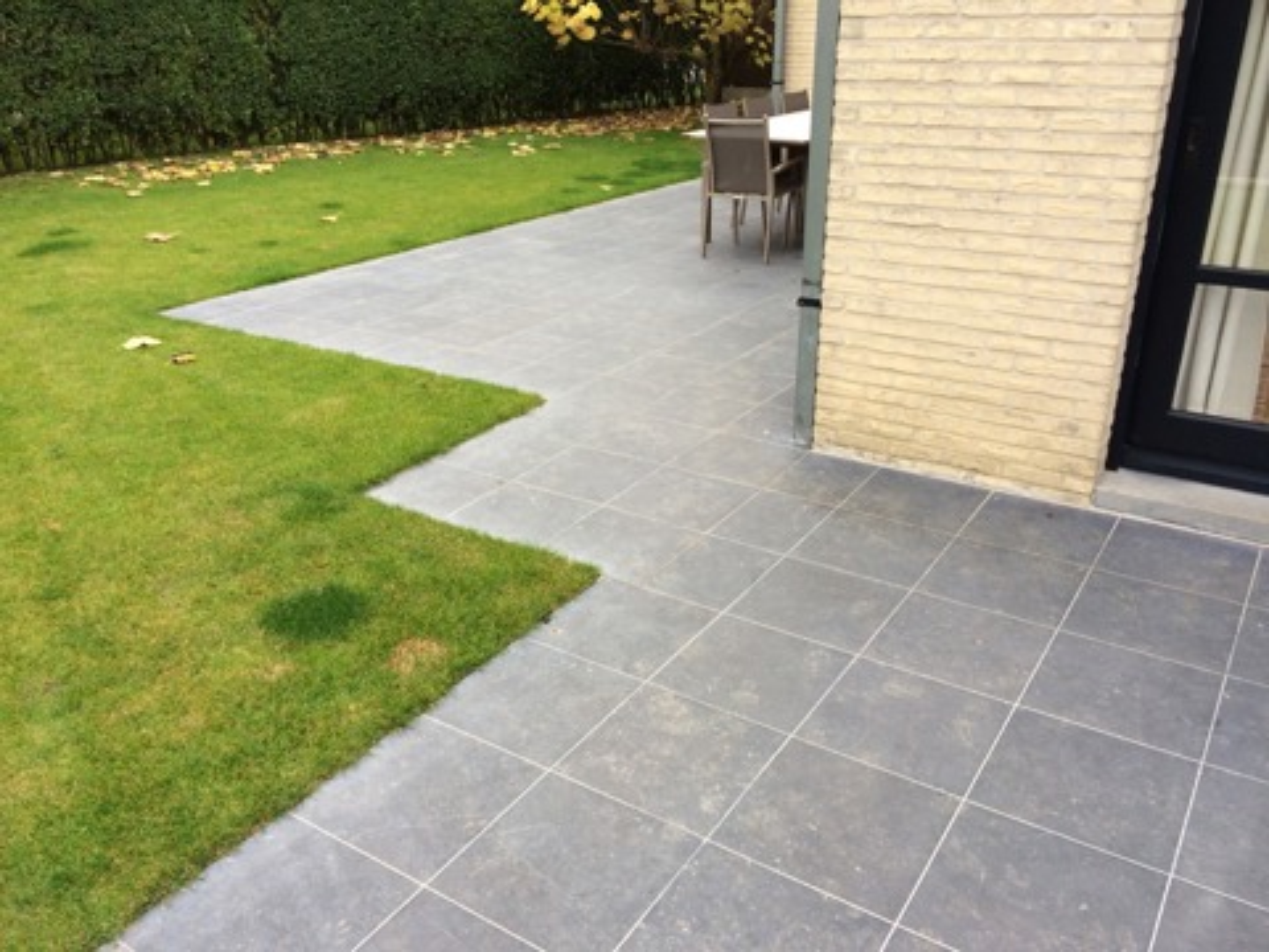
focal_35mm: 29
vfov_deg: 48.2
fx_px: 1063
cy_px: 476
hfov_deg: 61.7
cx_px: 634
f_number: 2.2
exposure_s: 1/100
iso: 40
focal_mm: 4.15
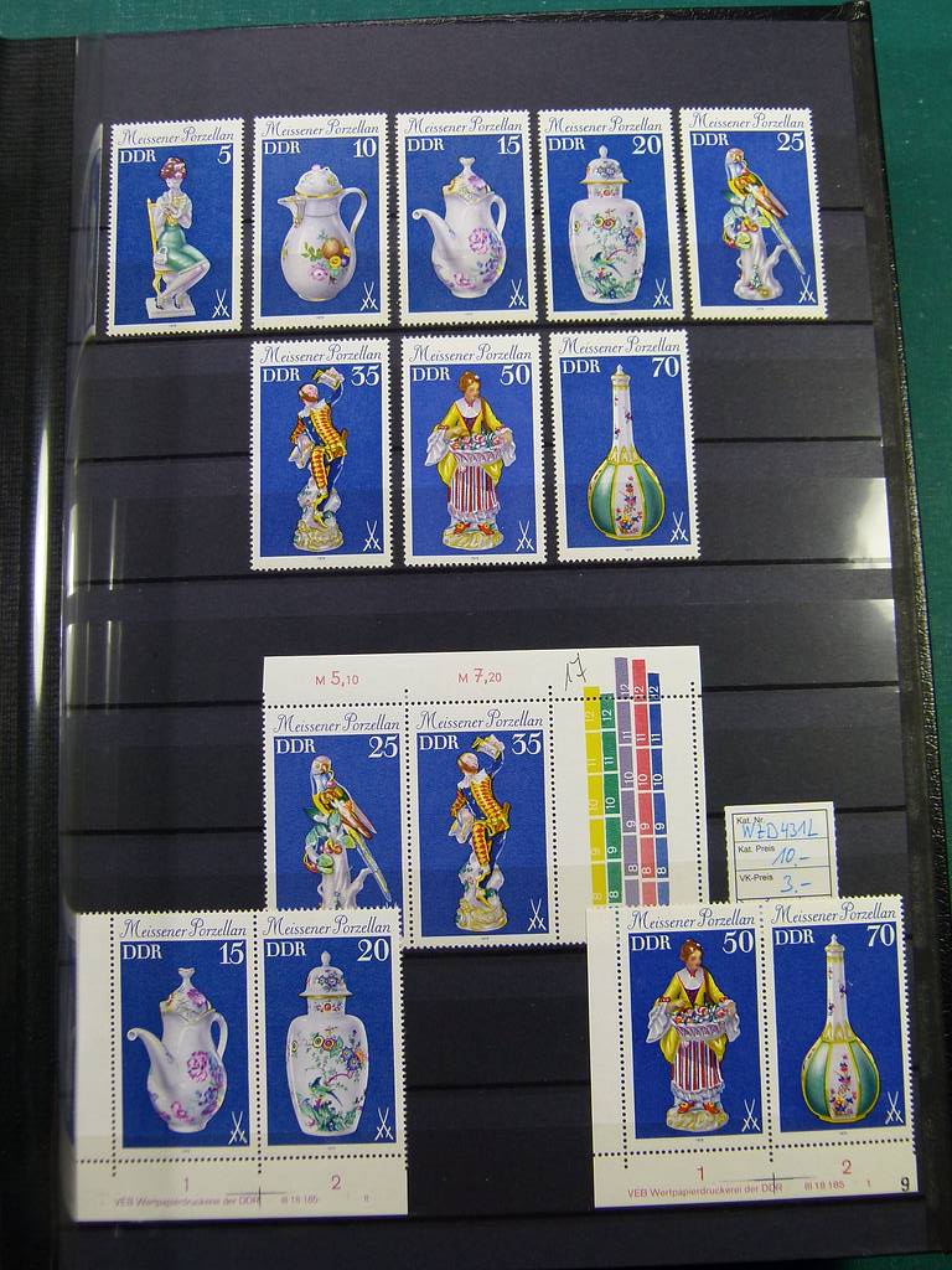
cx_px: 476
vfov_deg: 54.0
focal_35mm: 34
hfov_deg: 41.8
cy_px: 635
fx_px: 1247
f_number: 3
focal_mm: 6.2
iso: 100
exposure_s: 1/80
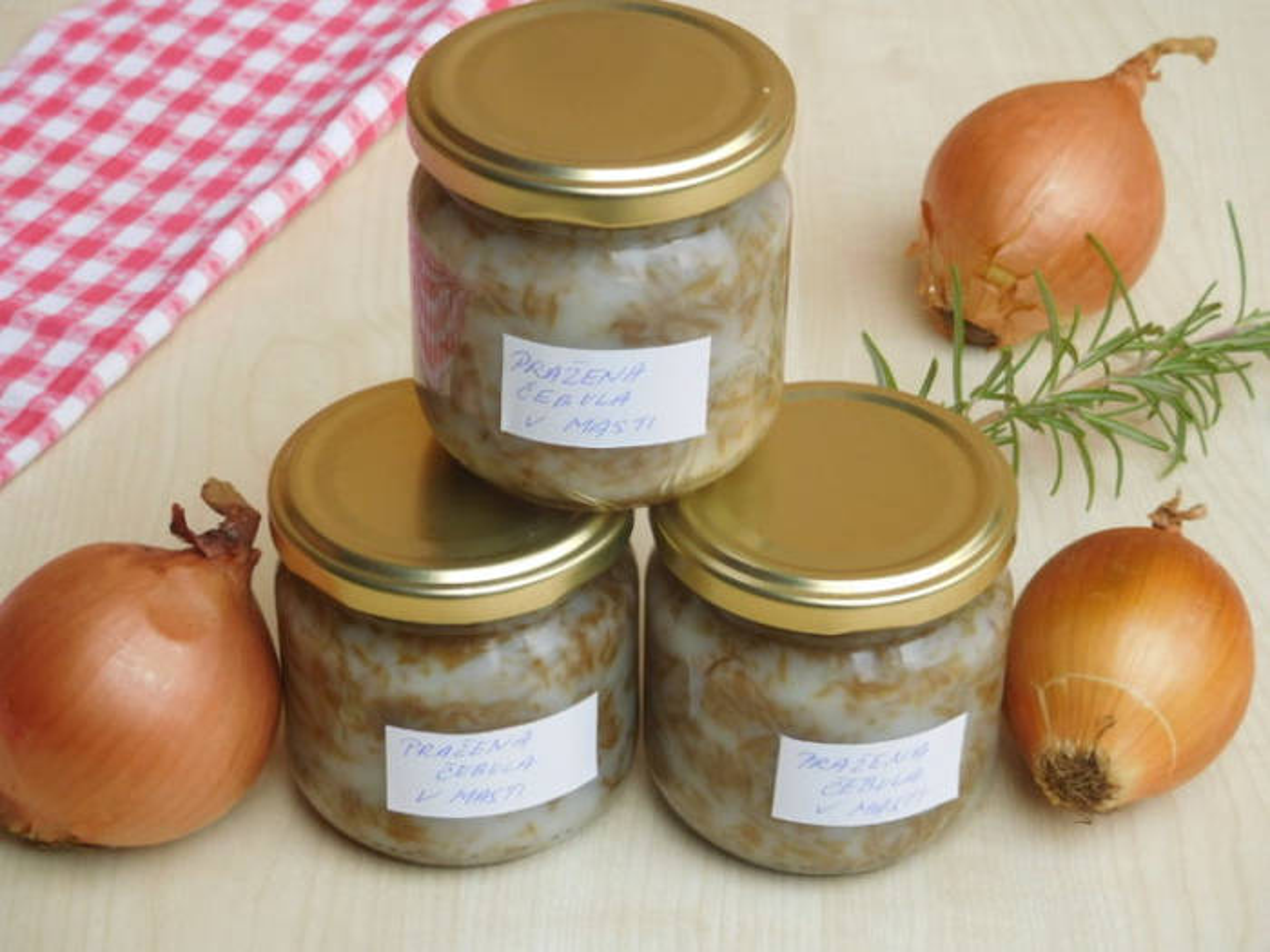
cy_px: 476
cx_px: 635
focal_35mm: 90
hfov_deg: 21.8
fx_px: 3302
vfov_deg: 16.4
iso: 125
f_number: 4.7
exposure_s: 1/125
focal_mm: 16.1
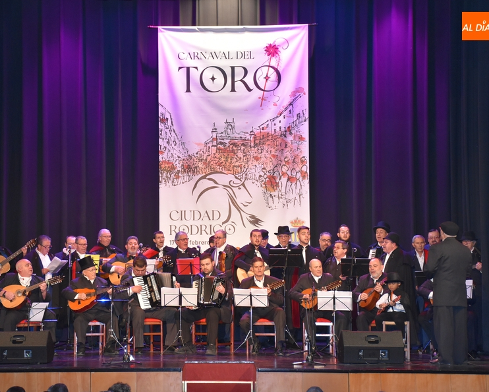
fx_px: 1187
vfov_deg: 18.7
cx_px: 208
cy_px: 197
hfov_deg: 23.3
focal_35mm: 82
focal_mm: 48
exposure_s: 1/60
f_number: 4.5
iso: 2000
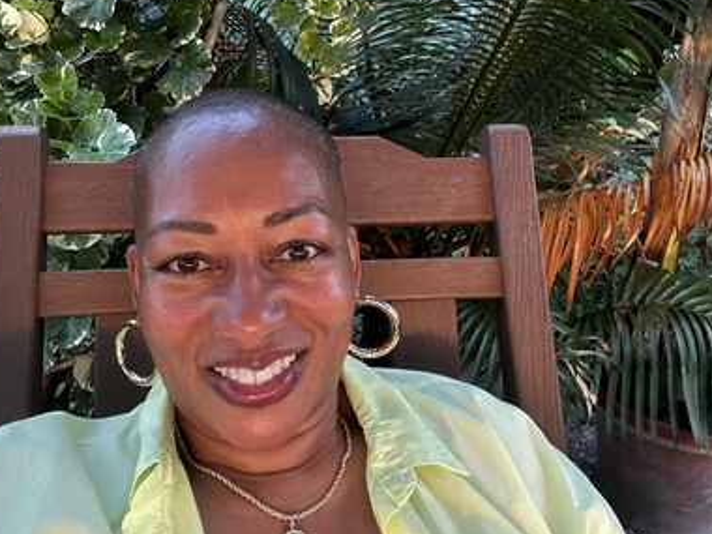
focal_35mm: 31
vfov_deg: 45.4
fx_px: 638
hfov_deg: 58.3
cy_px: 242
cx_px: 332
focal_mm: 2.69
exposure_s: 1/60
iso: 200
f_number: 1.9
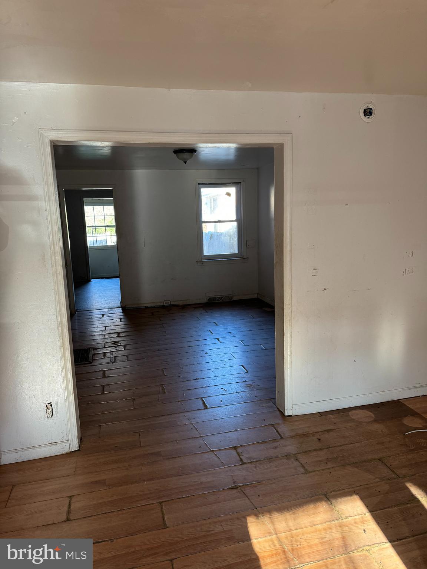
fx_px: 395
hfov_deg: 56.8
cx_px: 214
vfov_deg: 71.6
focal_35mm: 24
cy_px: 284
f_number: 1.78
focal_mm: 6.76
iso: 200
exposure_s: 1/109
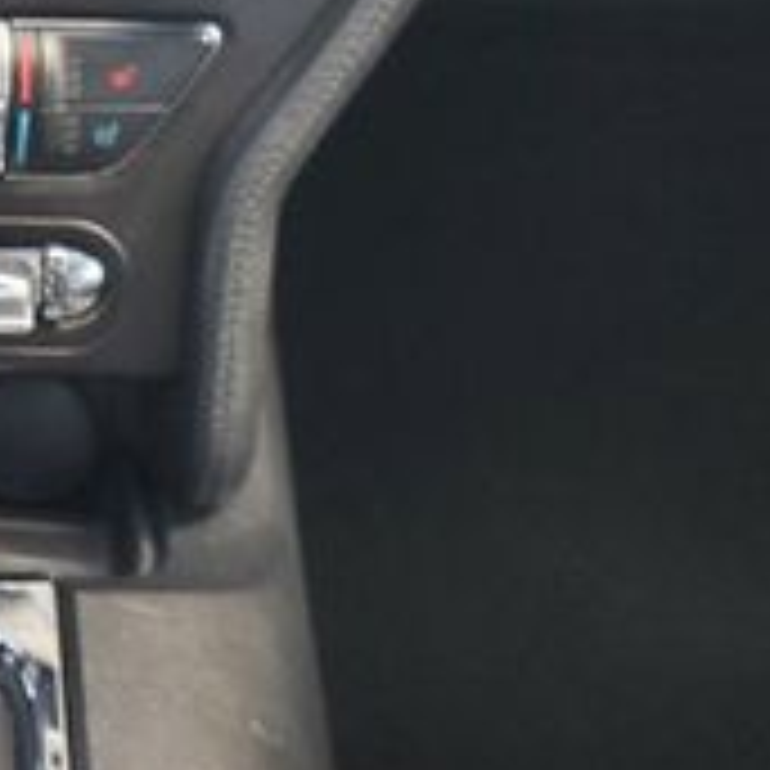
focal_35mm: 86
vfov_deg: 19.9
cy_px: 108
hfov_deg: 18.5
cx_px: -275
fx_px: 2164
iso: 80
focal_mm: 4.3
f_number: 2.4
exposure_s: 1/120
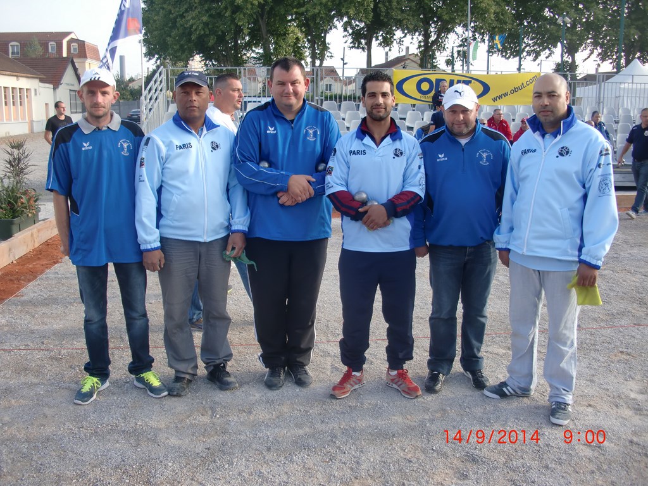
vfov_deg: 39.7
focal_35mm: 36
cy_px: 243
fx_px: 674
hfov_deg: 51.4
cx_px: 324
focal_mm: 6.3
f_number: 2.8
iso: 64
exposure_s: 1/200
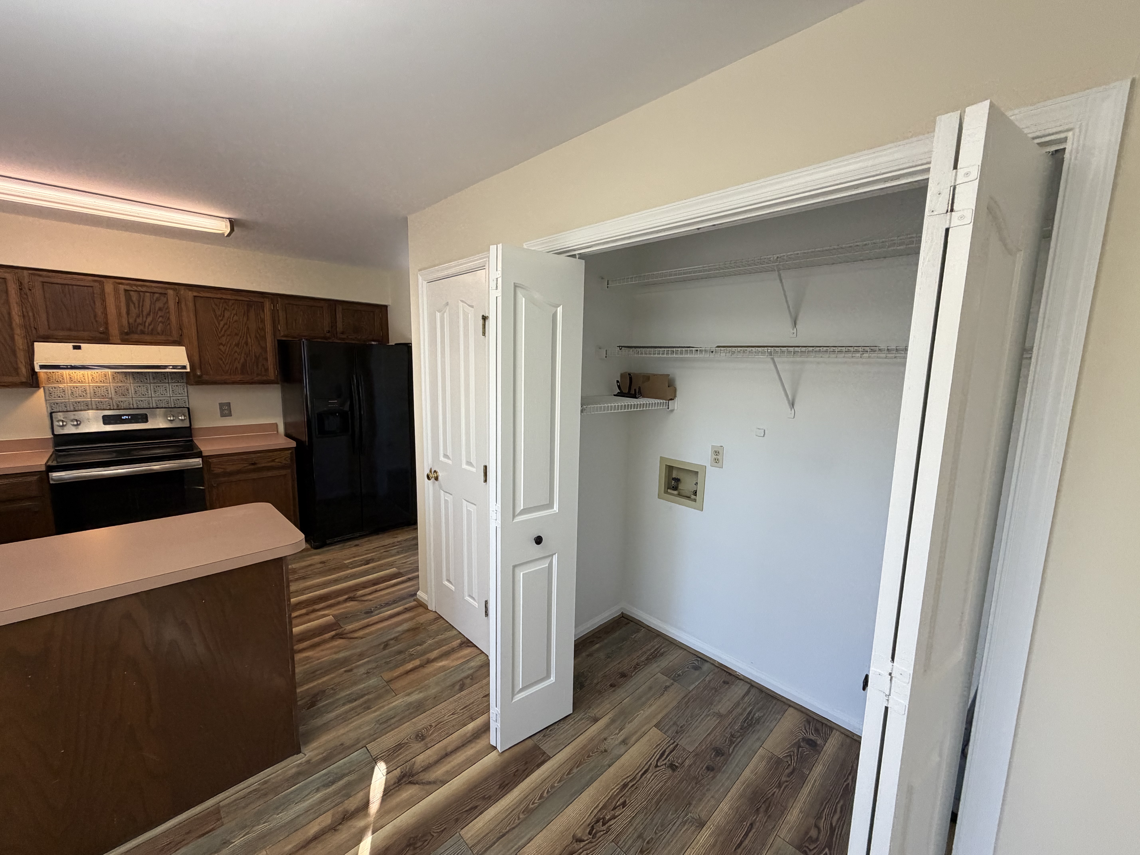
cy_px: 428
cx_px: 570
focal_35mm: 14
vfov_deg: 85.7
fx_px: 461
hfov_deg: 102.1
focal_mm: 2.22
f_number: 2.2
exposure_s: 1/120
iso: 320
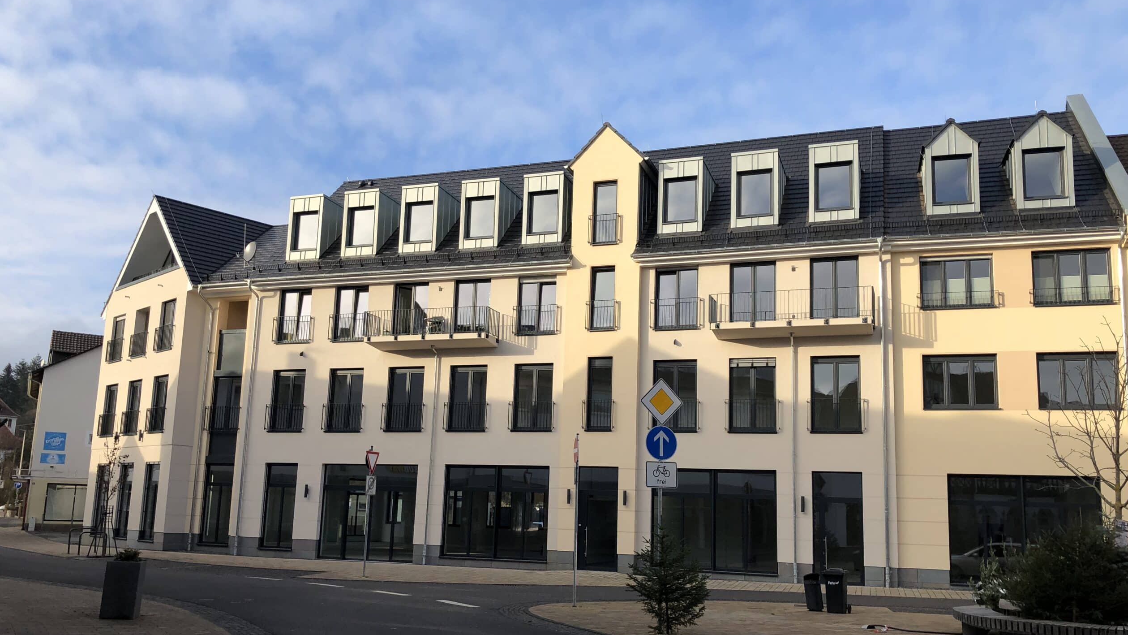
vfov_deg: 37.7
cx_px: 566
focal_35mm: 31
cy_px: 373
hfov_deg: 62.6
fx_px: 927
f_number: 1.8
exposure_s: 1/1091
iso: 20
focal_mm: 3.99
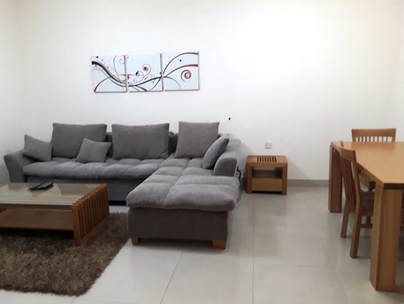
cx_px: 202
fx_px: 315
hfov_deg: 65.3
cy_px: 152
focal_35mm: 27
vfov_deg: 51.4
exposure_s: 1/33
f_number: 1.9
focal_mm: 3.6
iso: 125
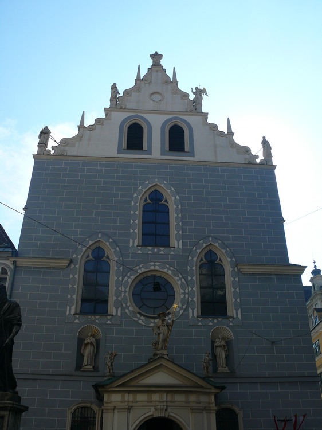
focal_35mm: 35
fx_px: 434
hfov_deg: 40.7
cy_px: 215
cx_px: 161
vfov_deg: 52.6
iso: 100
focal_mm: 7.4
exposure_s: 1/200
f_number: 5
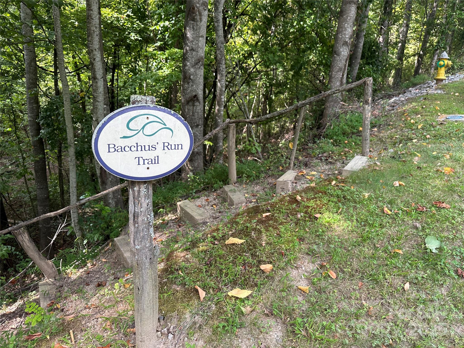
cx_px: 232
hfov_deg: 71.6
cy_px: 174
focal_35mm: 24
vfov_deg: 56.8
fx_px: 322
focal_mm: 6.86
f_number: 1.78
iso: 64
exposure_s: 1/149
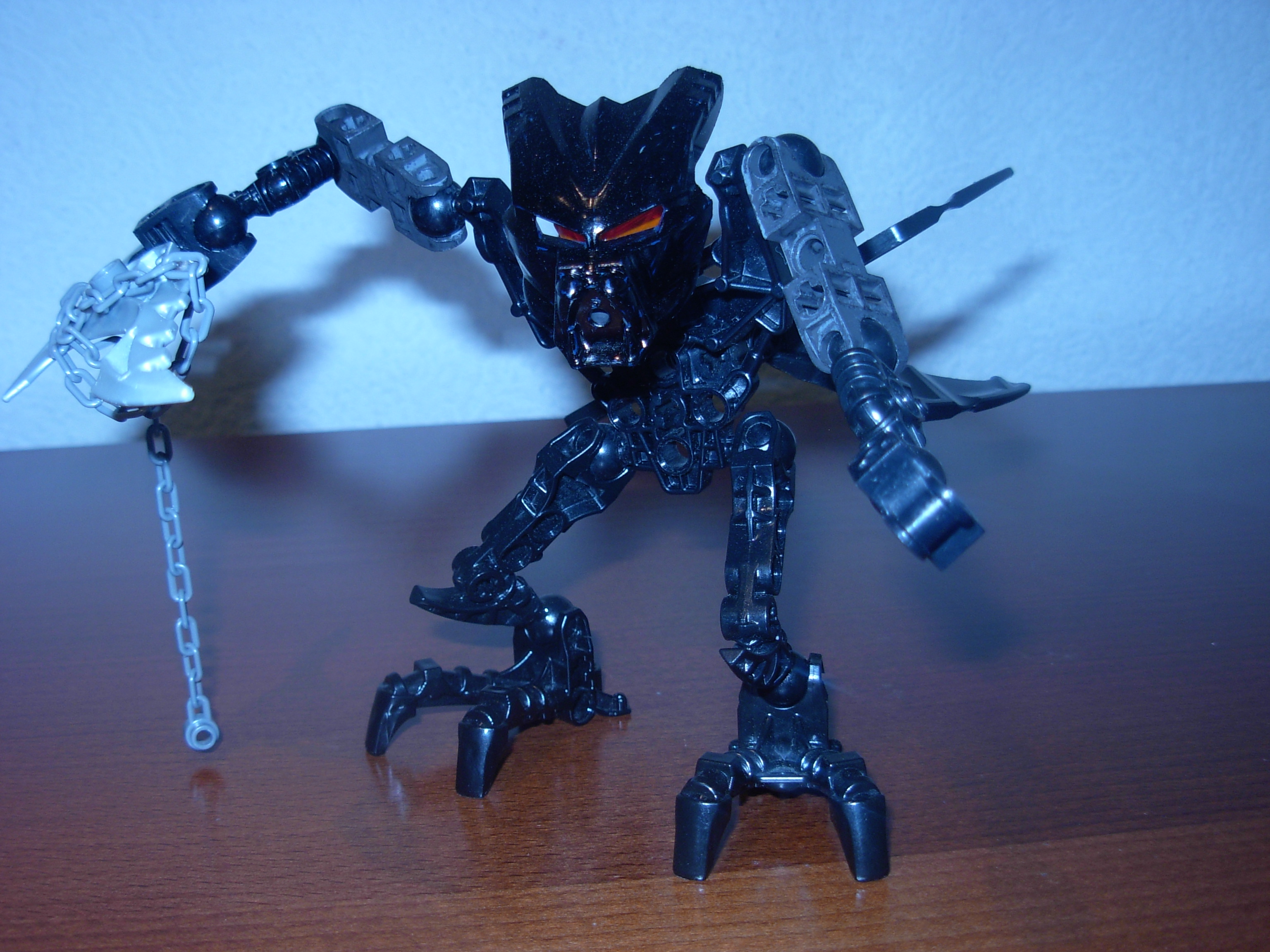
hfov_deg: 42.1
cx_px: 635
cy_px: 476
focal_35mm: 45
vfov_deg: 32.2
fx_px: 1651
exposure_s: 1/22.6
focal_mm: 7.5
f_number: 3.1
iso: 79
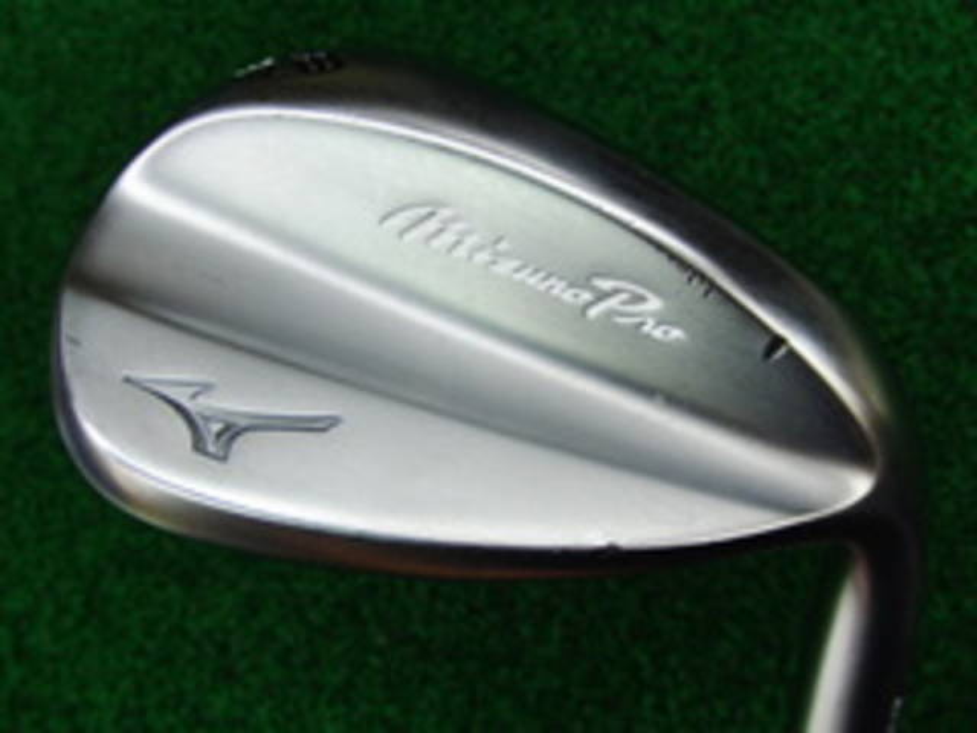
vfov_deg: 38.7
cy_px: 366
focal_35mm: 37
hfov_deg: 50.1
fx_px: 1044
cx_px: 488
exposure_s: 1/80
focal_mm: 6.42
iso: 200
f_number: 3.6
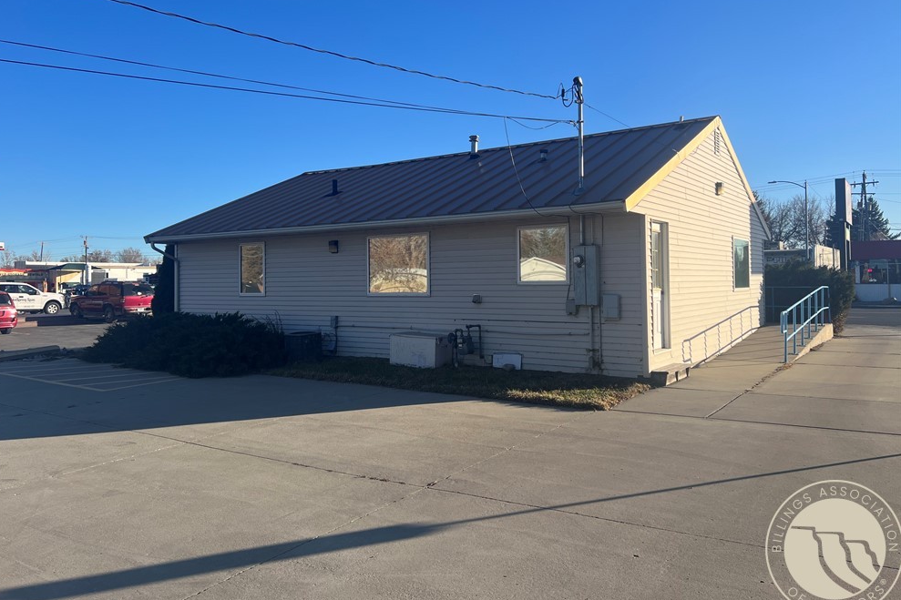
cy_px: 269
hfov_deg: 65.5
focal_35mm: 28
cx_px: 438
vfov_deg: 46.3
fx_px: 701
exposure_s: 1/2762
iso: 50
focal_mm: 5.7
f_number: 1.5
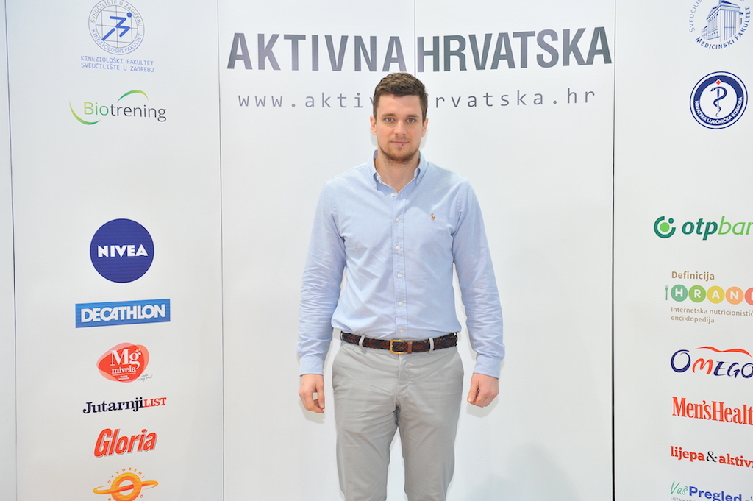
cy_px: 250
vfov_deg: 26.9
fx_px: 1045
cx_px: 376
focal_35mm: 50
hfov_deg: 39.6
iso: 1600
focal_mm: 50
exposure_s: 1/100
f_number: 3.5
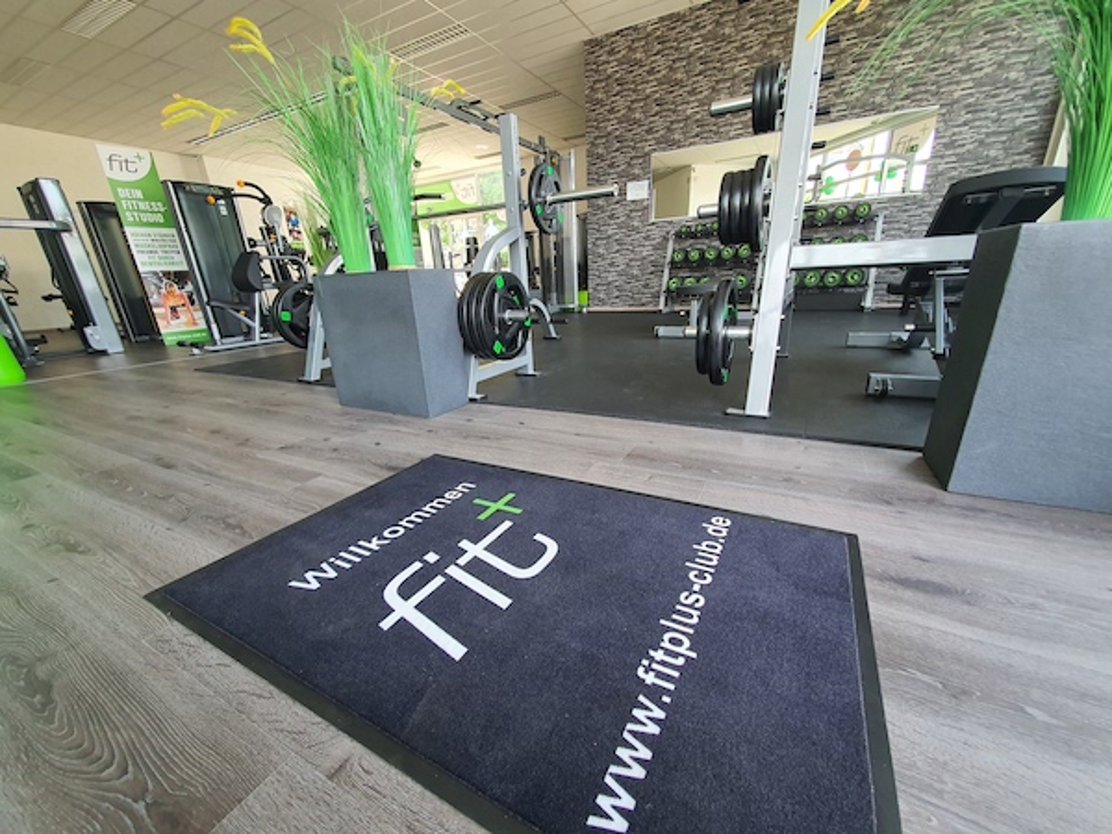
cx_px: 556
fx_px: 418
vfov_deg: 89.9
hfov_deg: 106.2
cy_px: 417
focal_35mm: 13
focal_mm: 1.8
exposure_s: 1/50
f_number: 2.2
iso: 100
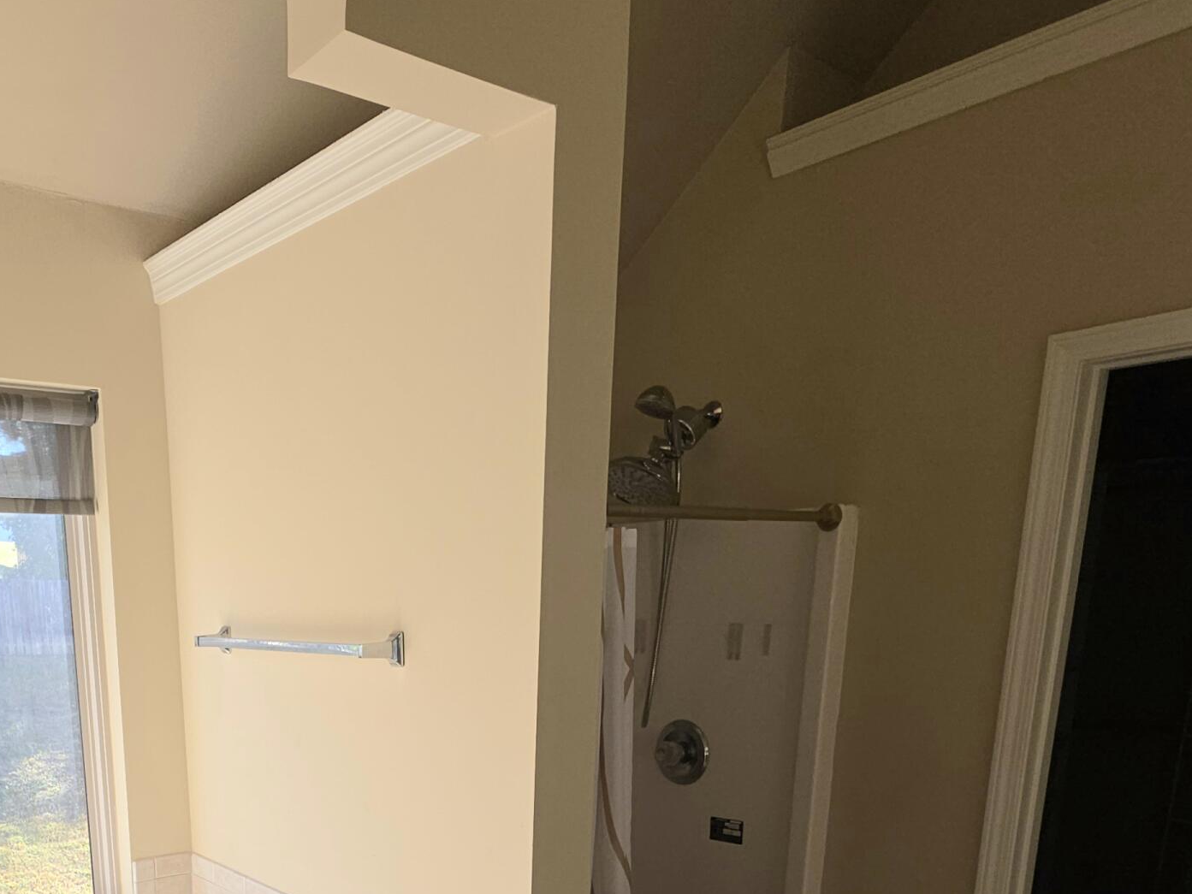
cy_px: 847
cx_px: 372
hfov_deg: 61.5
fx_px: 964
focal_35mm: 28
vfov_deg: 44.1
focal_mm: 2.2
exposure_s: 1/120
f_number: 1.9
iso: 20
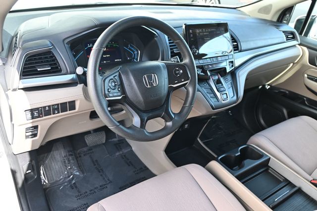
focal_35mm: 31
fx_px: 271
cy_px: 106
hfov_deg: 60.7
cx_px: 158
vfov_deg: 42.6
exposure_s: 1/125
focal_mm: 20.5
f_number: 3.8
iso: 450
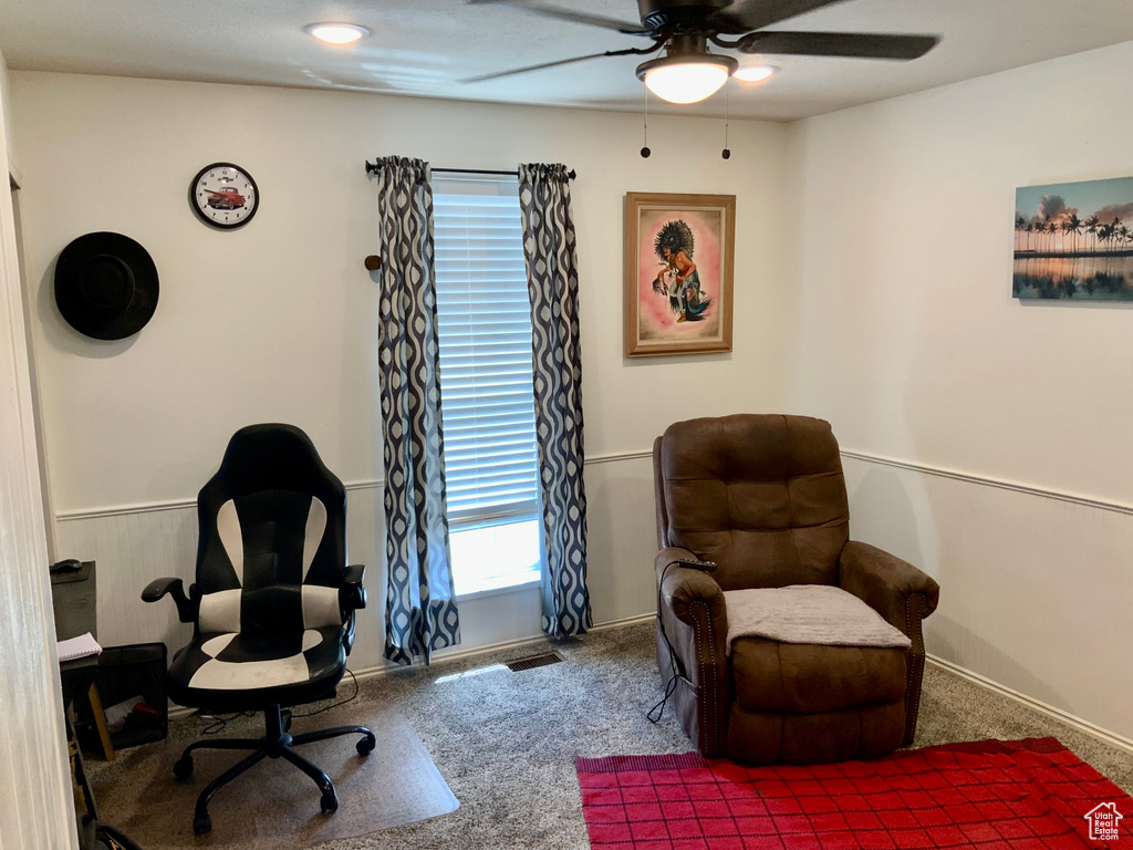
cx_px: 566
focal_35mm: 29
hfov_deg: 61.7
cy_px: 425
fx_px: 949
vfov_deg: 48.2
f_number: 1.8
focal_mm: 3
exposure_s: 1/60
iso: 50
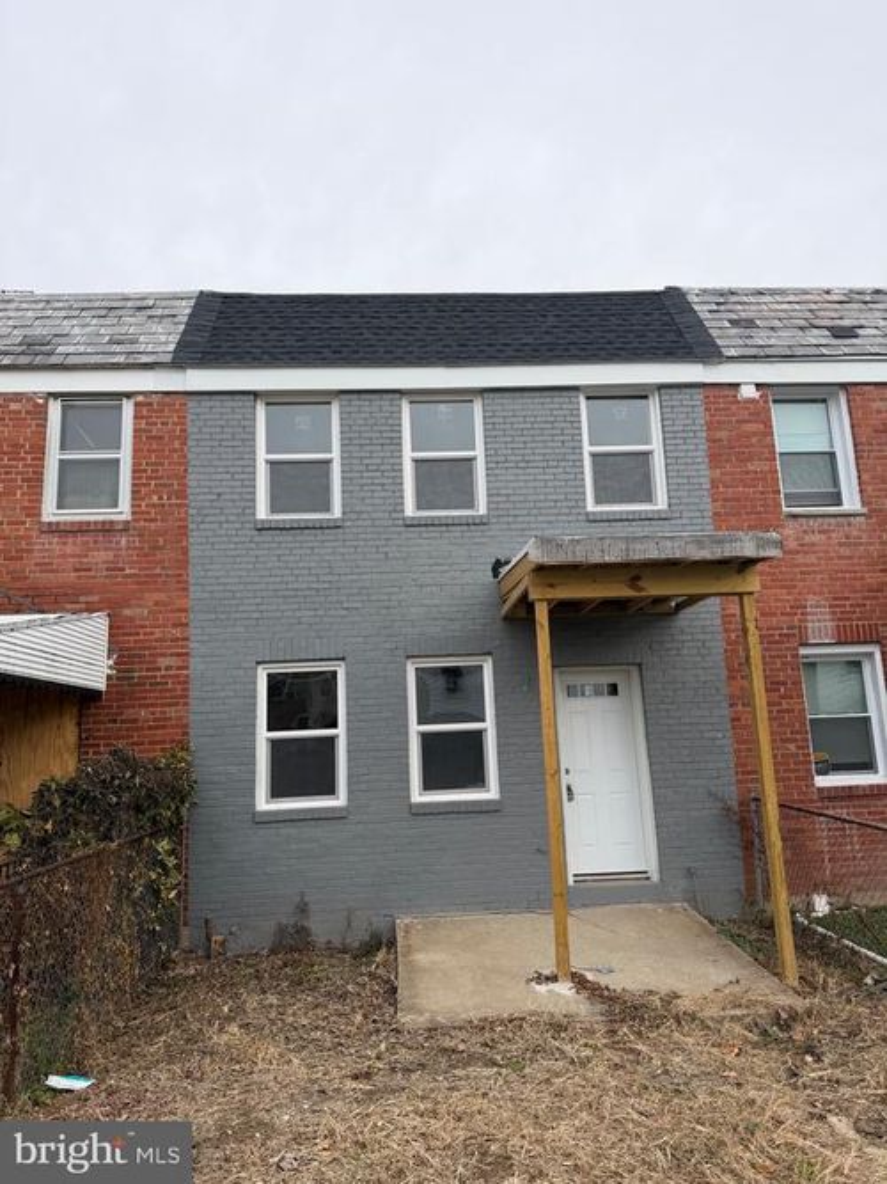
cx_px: 444
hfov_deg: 56.8
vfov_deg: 71.6
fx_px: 820
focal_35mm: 24
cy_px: 592
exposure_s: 1/1770
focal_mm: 6.76
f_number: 1.78
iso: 80
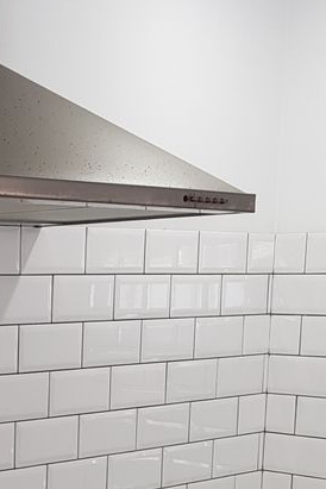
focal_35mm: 77
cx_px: -168
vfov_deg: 25.3
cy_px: 468
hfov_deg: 16.2
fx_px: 1046
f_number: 1.7
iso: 80
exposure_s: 1/100
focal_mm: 4.2
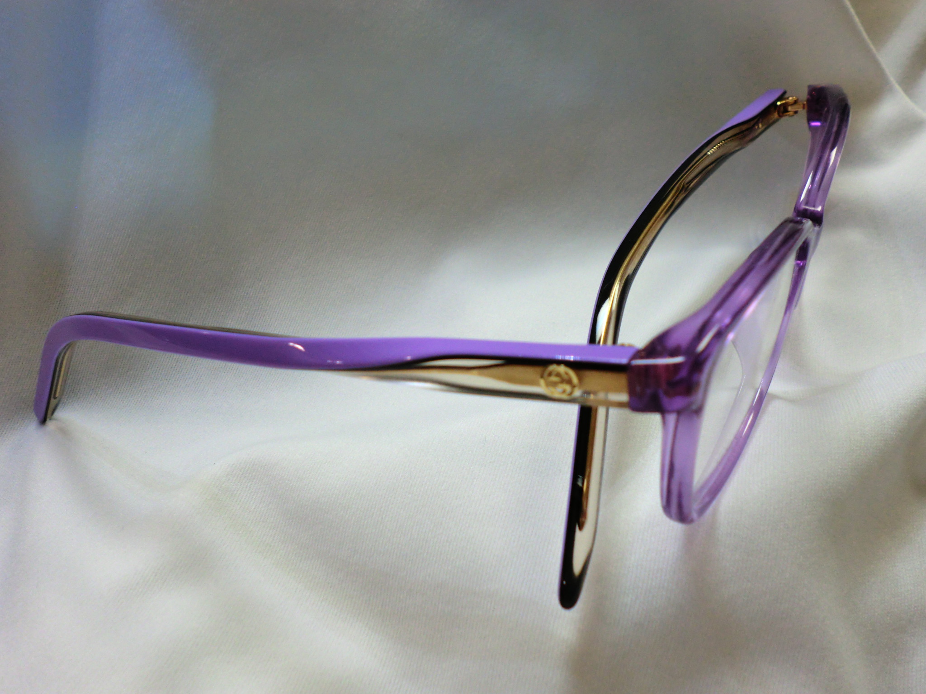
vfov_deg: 44.2
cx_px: 463
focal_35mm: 32
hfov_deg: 56.8
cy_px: 347
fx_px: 856
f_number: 3.5
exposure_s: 1/60
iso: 100
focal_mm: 5.8
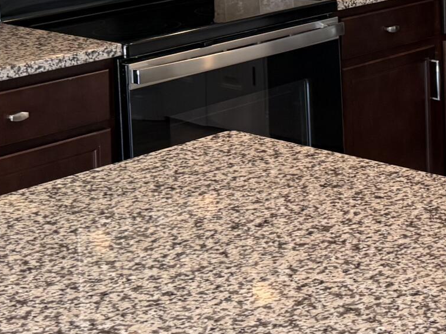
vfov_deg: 14.7
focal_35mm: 95
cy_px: -131
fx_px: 1224
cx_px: 460
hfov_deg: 19.9
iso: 160
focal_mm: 6.76
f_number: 1.78
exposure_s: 1/120
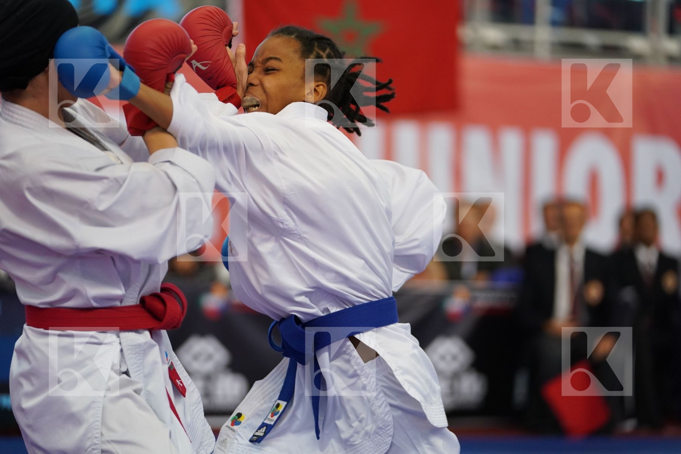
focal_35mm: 136
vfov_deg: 10.1
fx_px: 2572
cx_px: 340
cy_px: 227
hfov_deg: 15.1
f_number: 2.8
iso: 2500
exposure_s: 1/1000
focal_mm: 136
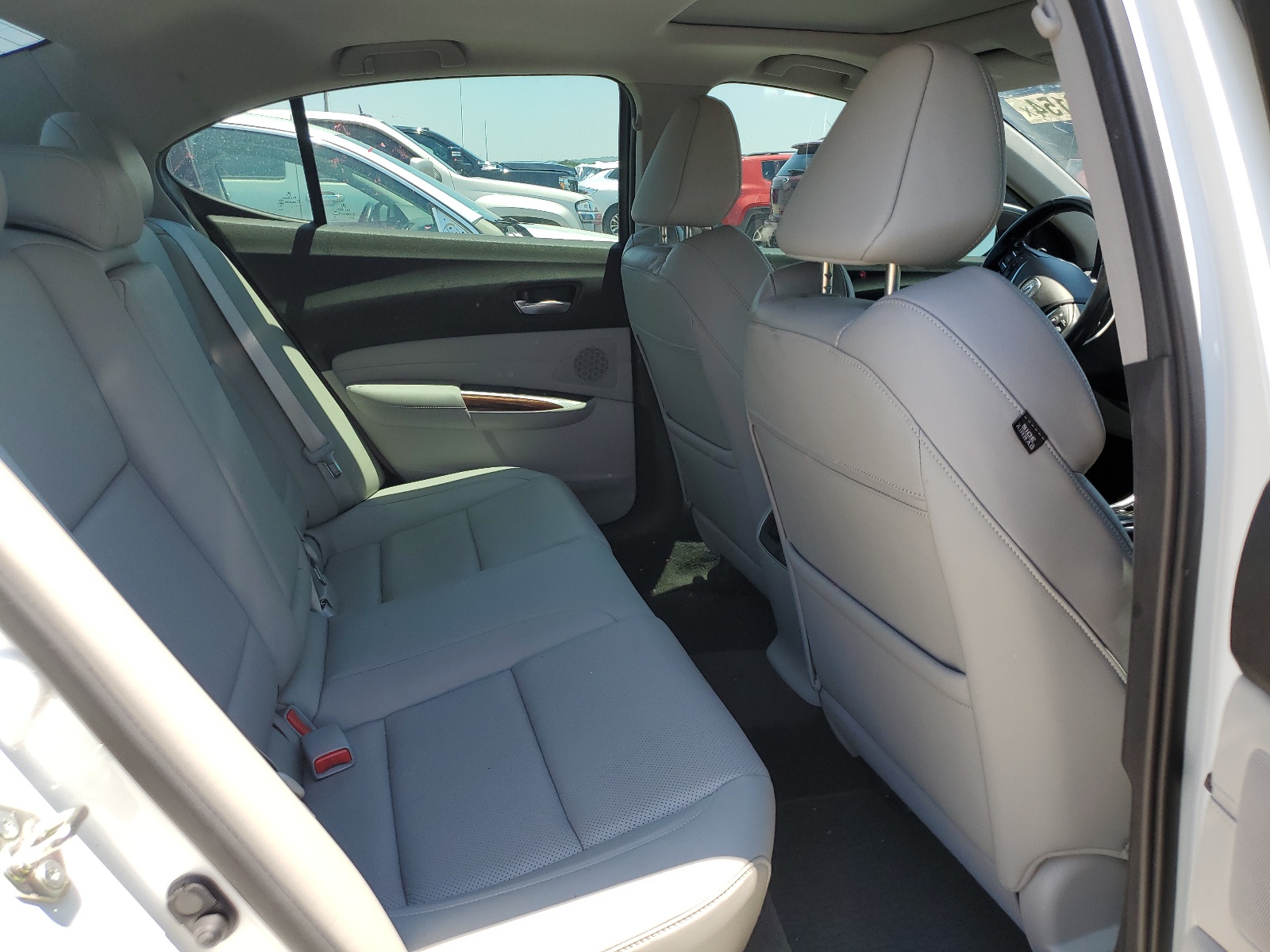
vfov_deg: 53.1
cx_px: 635
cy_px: 476
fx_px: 954
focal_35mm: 26
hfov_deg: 67.3
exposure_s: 1/833
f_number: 1.5
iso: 50
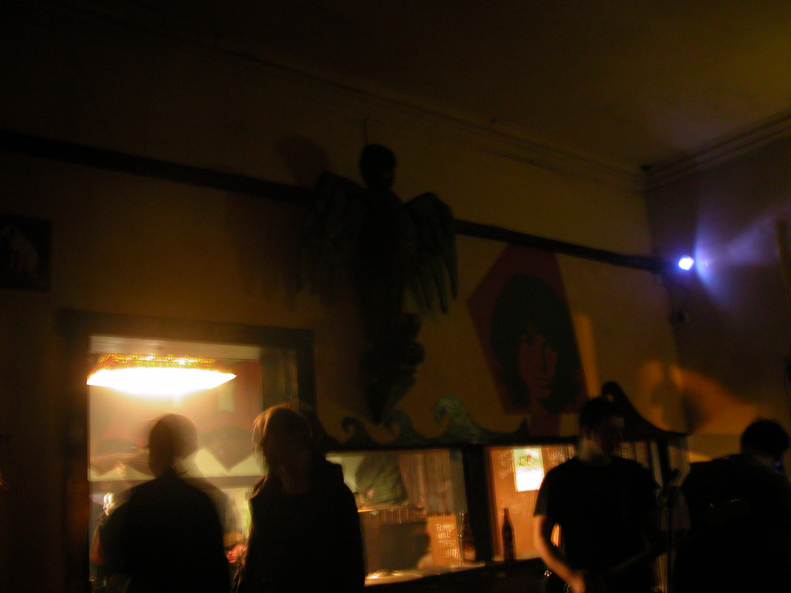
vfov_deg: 40.7
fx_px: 800
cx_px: 396
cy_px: 296
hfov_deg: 52.6
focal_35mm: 35
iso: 400
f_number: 2.8
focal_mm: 8.9
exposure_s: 1
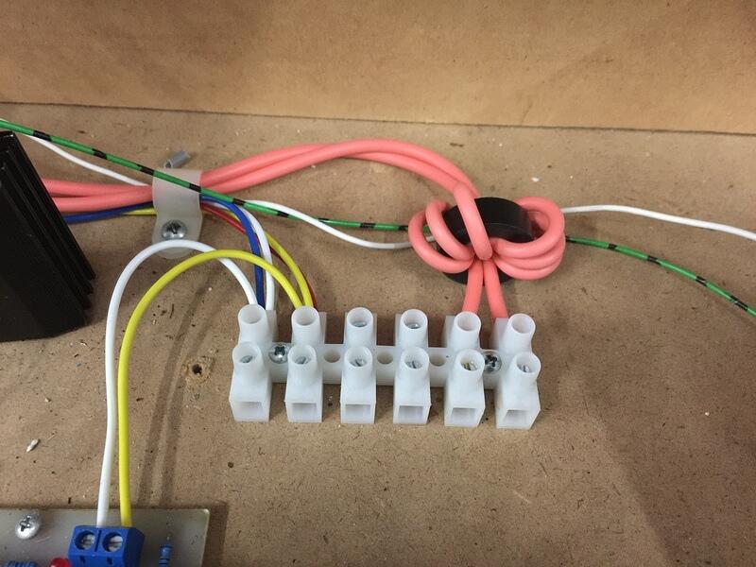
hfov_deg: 61.7
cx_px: 378
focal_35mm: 29
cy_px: 284
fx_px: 633
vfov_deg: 48.2
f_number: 2.2
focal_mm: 4.15
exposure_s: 1/8
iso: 160
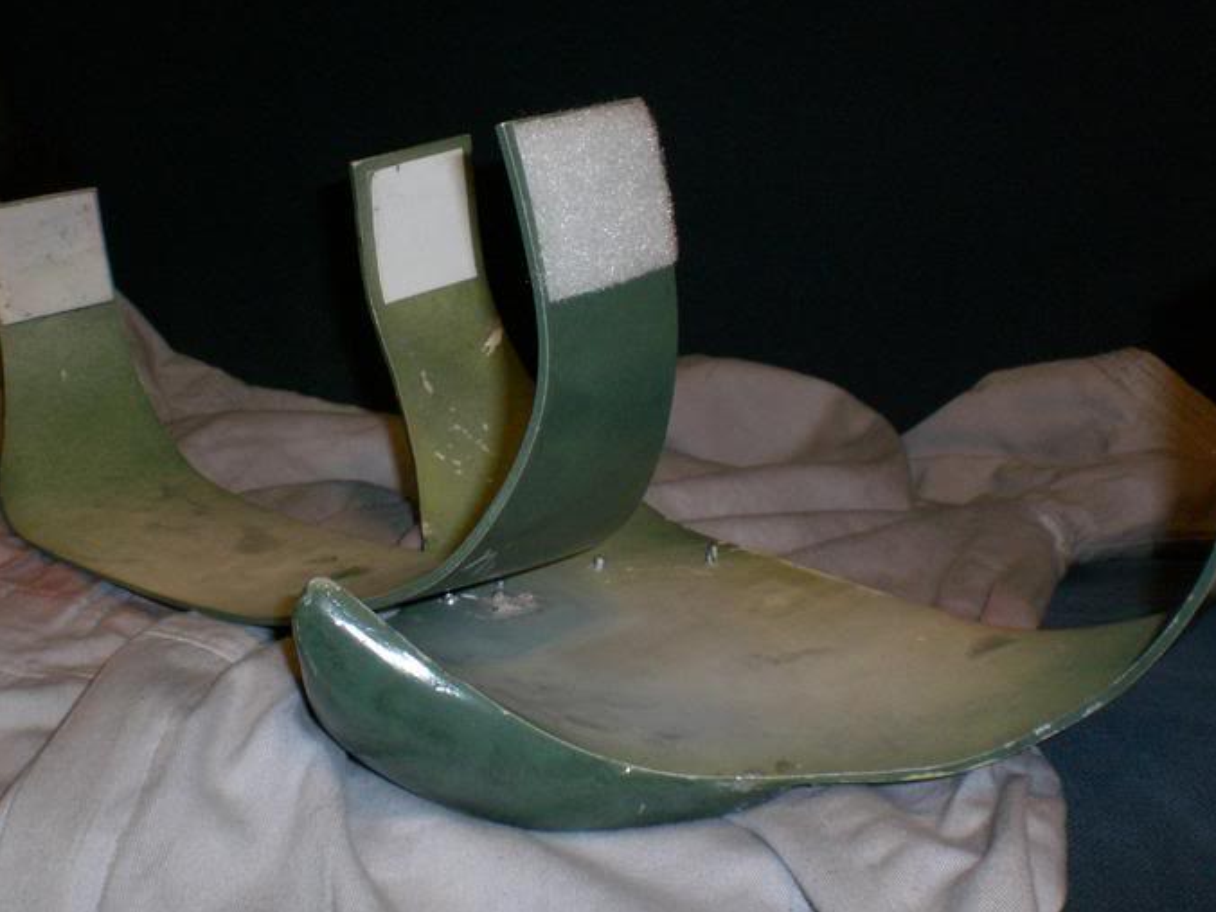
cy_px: 417
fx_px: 1581
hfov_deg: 41.9
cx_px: 504
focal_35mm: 45
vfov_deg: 32.2
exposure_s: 1/30
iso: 100
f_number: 4.4
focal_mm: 6.3
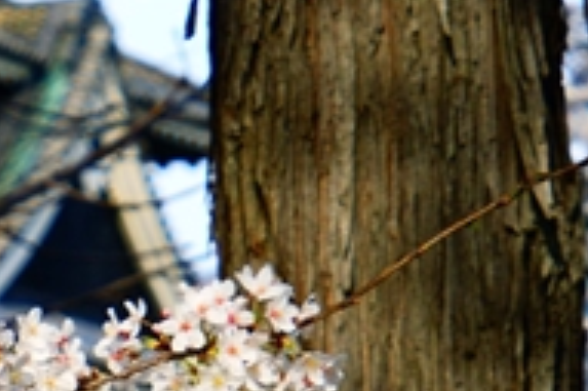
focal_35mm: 471
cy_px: 122
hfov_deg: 4.3
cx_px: -573
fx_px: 7688
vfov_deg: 2.9
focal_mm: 75
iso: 100
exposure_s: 1/250
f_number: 8
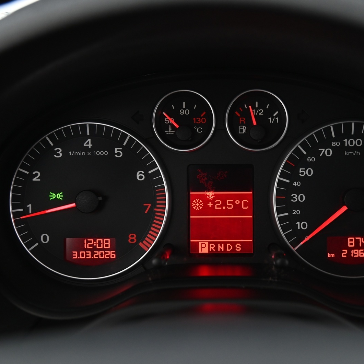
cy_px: 185
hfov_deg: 32.7
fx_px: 619
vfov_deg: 32.8
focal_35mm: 52
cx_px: 220
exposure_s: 1/15
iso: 2000
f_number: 4
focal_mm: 40
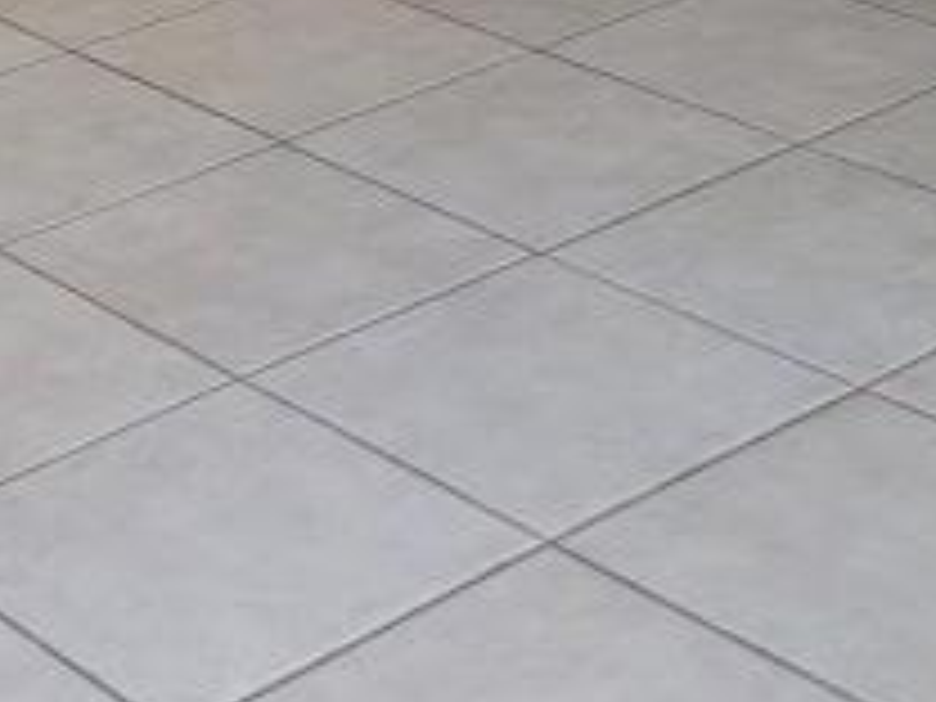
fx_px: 3001
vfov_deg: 12.7
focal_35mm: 111
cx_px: 126
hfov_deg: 17.5
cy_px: -328
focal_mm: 6.7
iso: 100
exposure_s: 1/120
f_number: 1.8
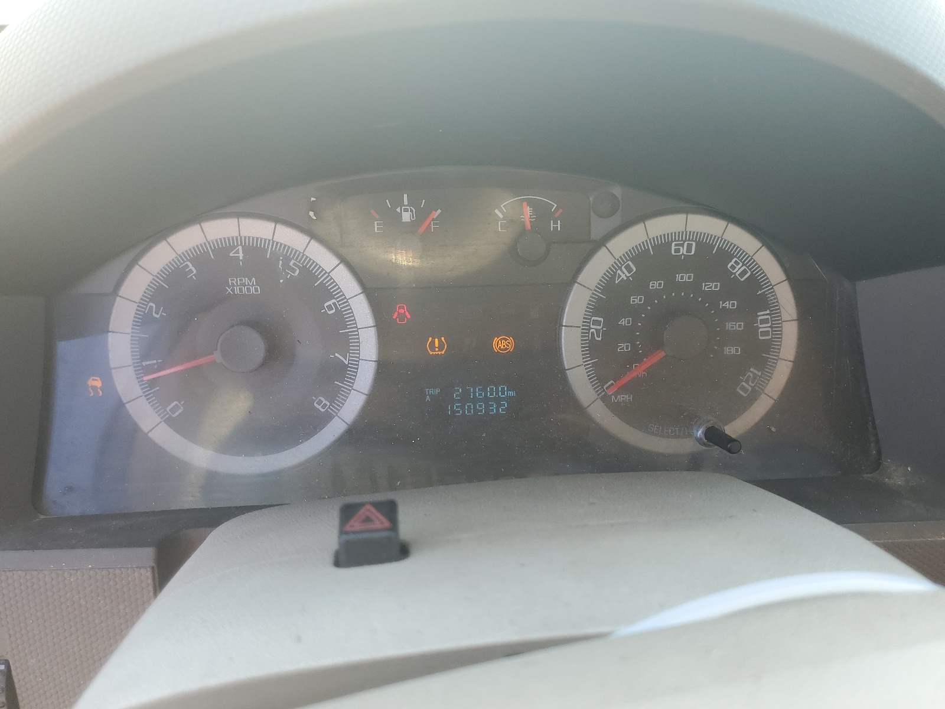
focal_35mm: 26
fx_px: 710
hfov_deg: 67.3
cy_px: 354
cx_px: 472
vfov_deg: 53.1
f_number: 1.5
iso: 50
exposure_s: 1/179
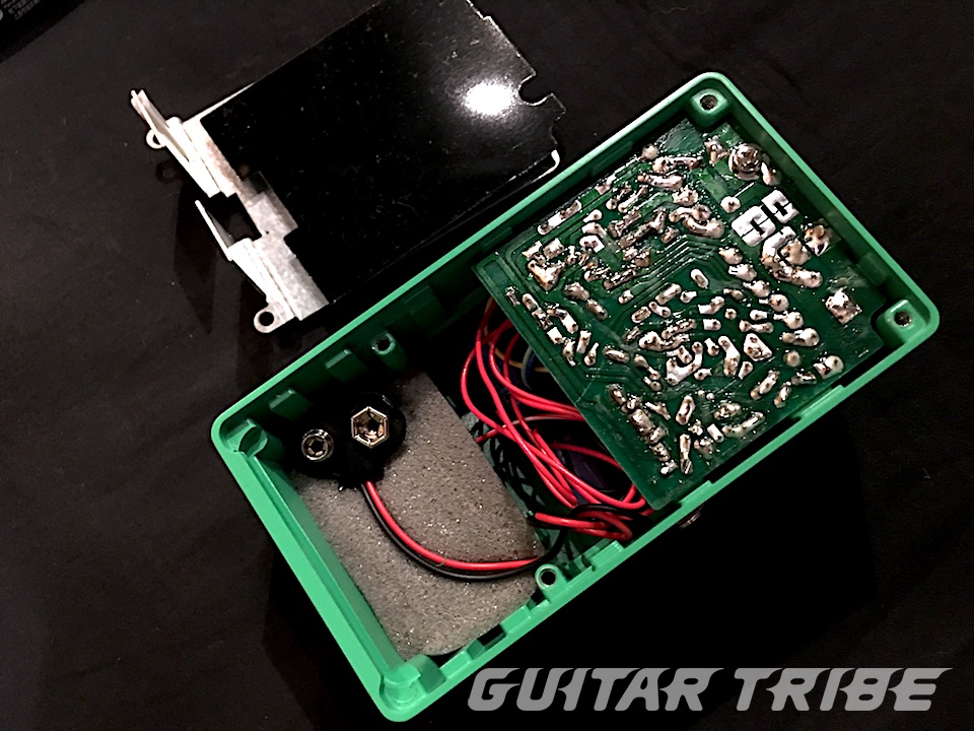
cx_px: 487
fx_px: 816
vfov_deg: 48.2
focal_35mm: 29
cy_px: 366
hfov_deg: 61.7
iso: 80
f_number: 2.2
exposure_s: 1/4
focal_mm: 4.15
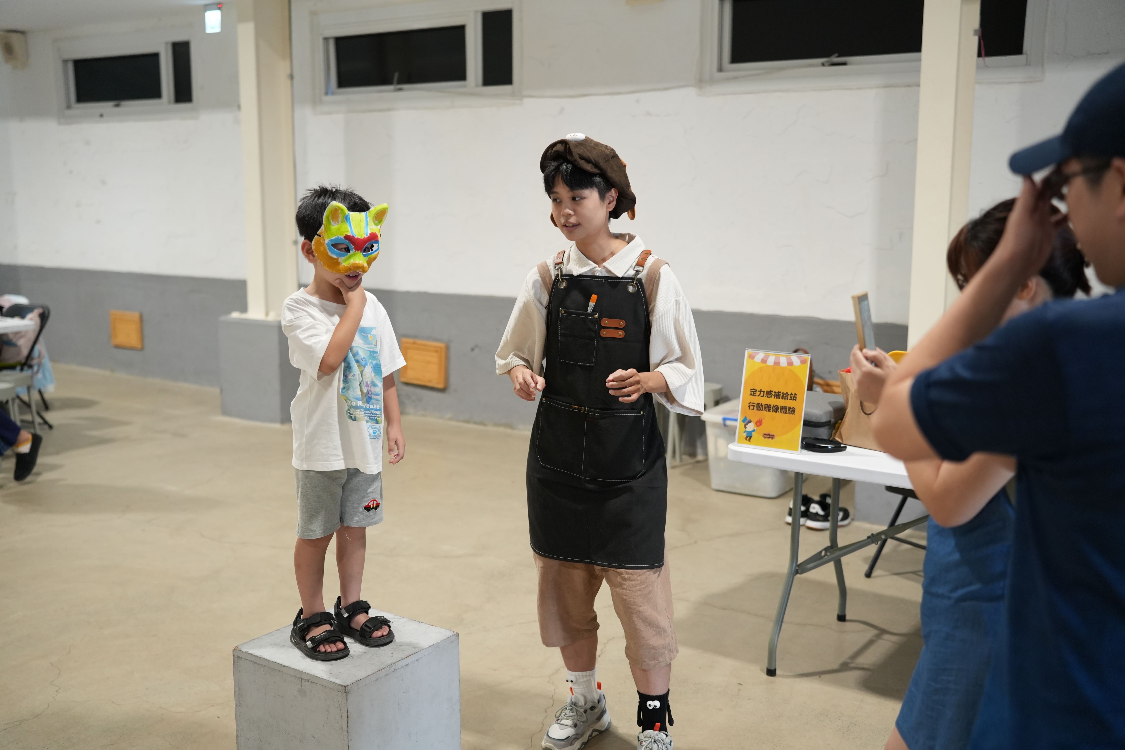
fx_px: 1156
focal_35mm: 37
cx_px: 562
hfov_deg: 51.9
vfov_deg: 35.9
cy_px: 375
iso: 2000
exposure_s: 1/500
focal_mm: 37
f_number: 2.2
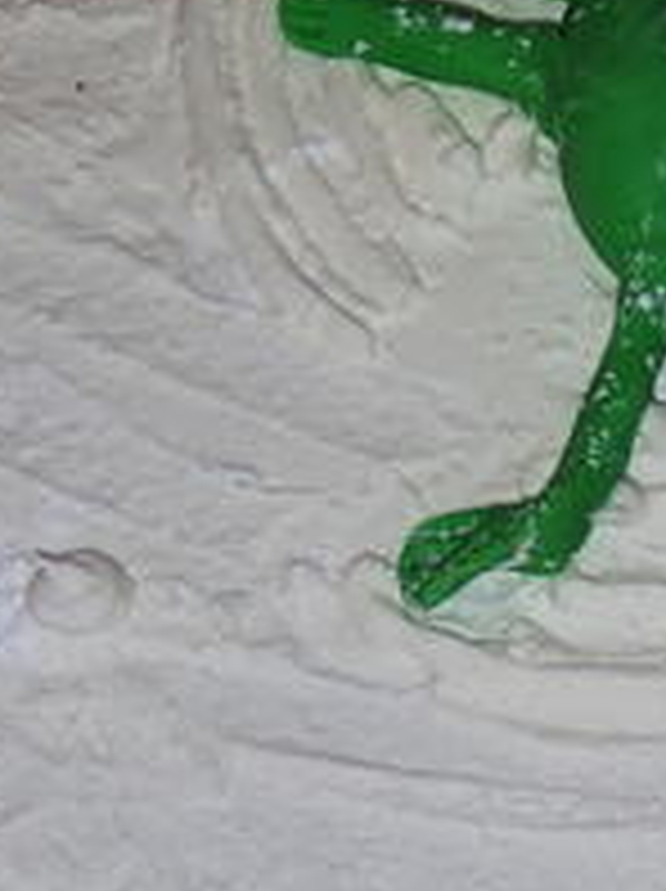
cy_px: 14
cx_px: 740
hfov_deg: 11.7
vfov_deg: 15.6
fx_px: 3188
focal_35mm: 124
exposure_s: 1/50
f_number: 9
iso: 200
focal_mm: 9
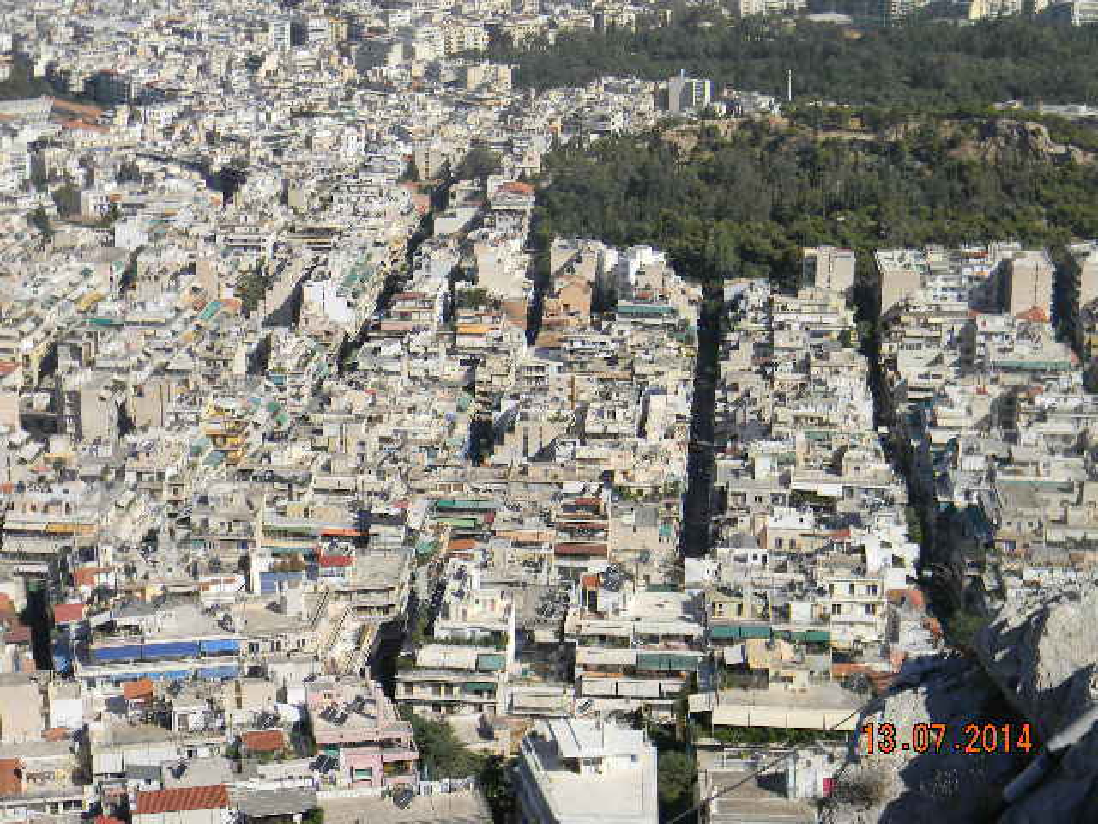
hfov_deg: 29.0
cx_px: 549
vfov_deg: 21.9
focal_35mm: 67
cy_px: 412
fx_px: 2125
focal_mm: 12.2
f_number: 8.6
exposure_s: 1/222
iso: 80
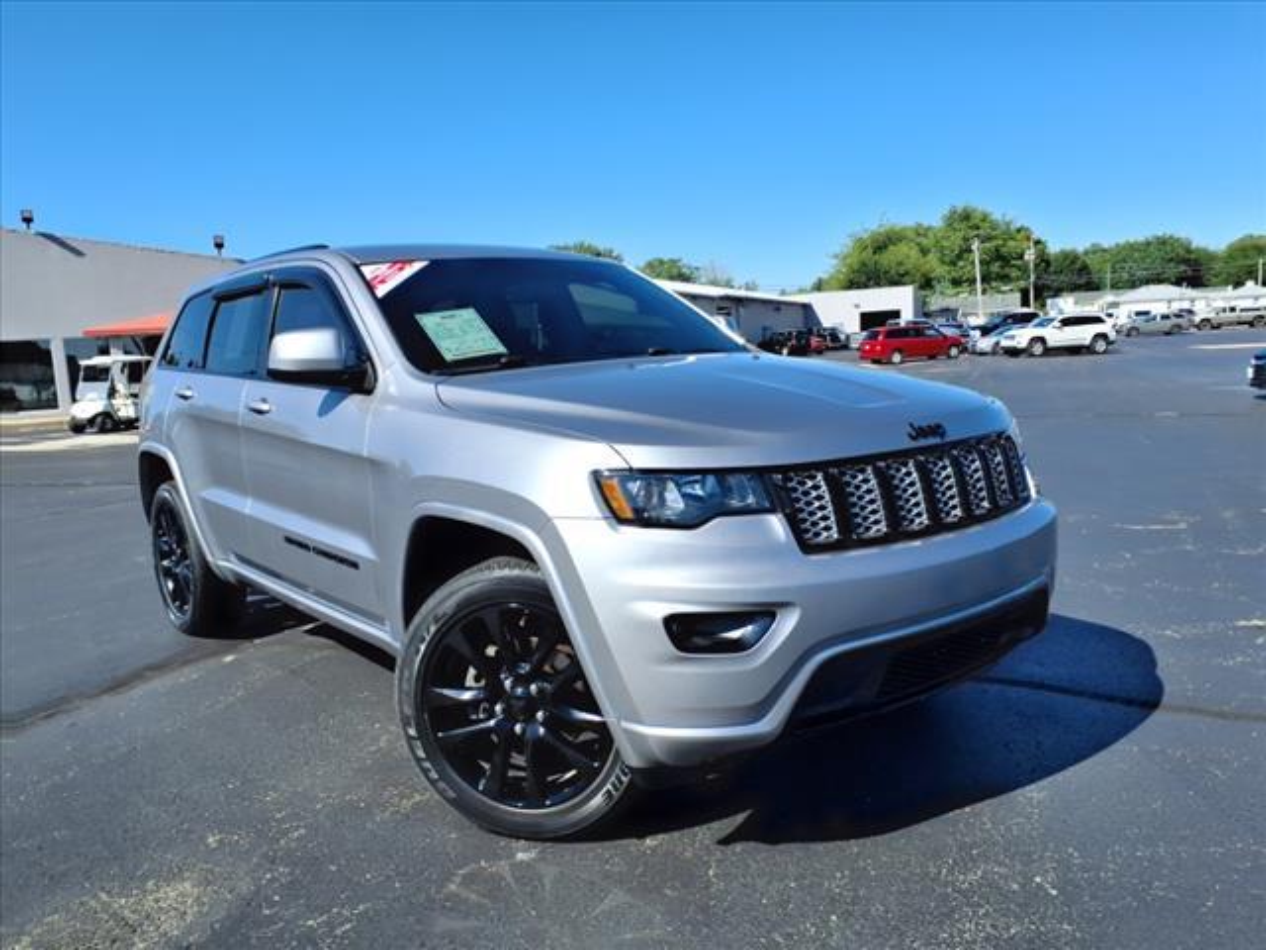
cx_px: 633
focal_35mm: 27
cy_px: 475
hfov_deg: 65.3
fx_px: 987
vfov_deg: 51.4
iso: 40
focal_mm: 3.58
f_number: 1.9
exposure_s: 1/1667
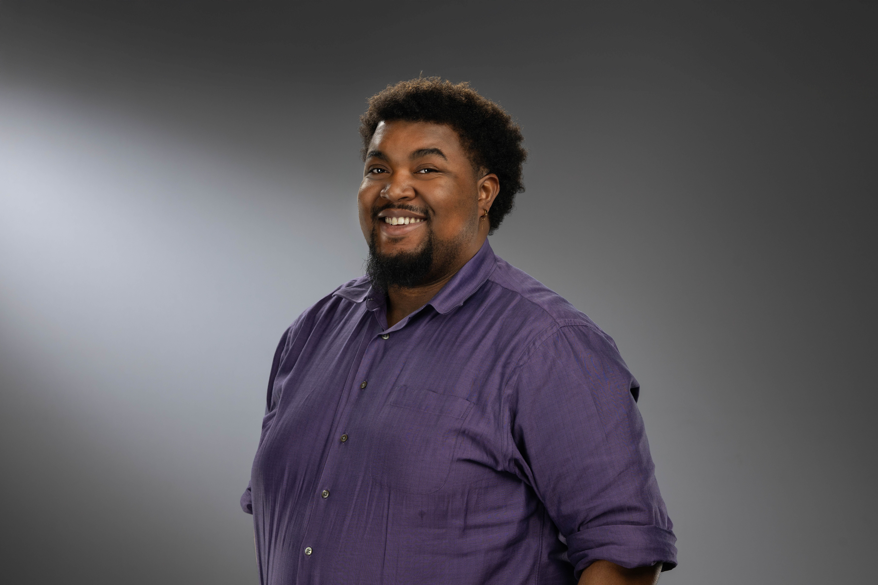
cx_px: 439
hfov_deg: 23.9
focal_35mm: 85
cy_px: 292
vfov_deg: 16.1
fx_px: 2073
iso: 160
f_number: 7.1
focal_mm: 85
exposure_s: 1/125
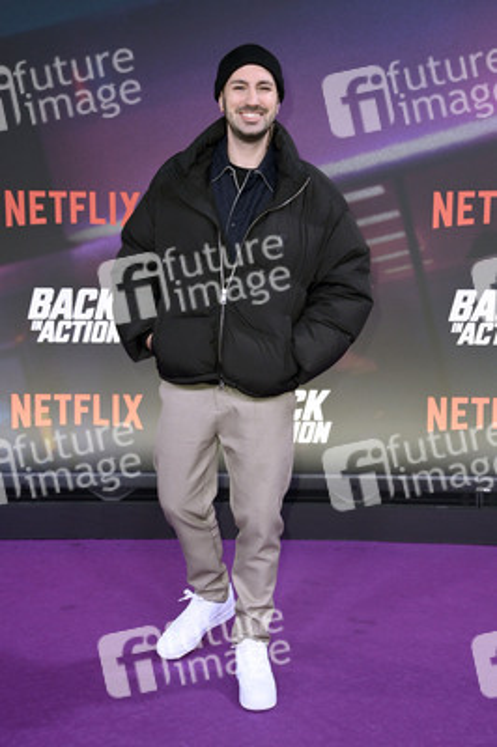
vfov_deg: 32.4
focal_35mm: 62
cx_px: 248
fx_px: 1286
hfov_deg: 21.9
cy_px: 374
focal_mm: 62
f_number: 5.6
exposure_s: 1/250
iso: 2500
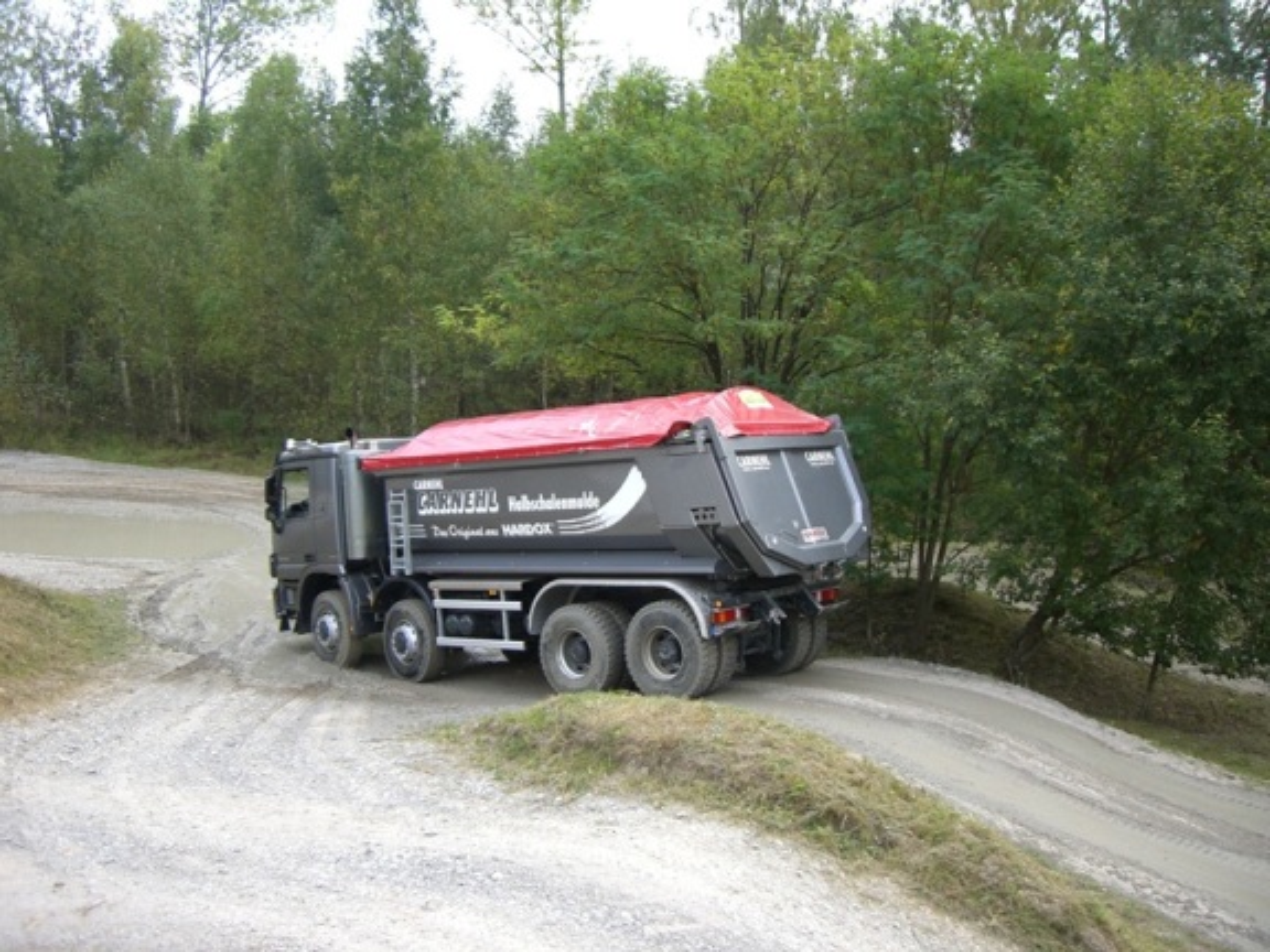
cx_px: 635
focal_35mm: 38
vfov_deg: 37.7
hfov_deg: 49.0
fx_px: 1394
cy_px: 476
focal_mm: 6.2
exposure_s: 1/250
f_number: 2.7
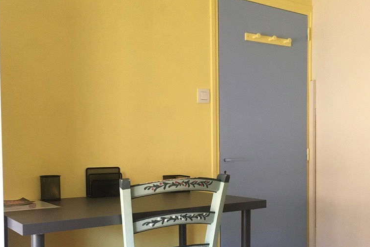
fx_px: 421
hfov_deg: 47.4
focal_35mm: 41
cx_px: 184
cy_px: 171
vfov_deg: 32.3
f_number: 2.2
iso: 200
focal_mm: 4.15
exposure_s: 1/25
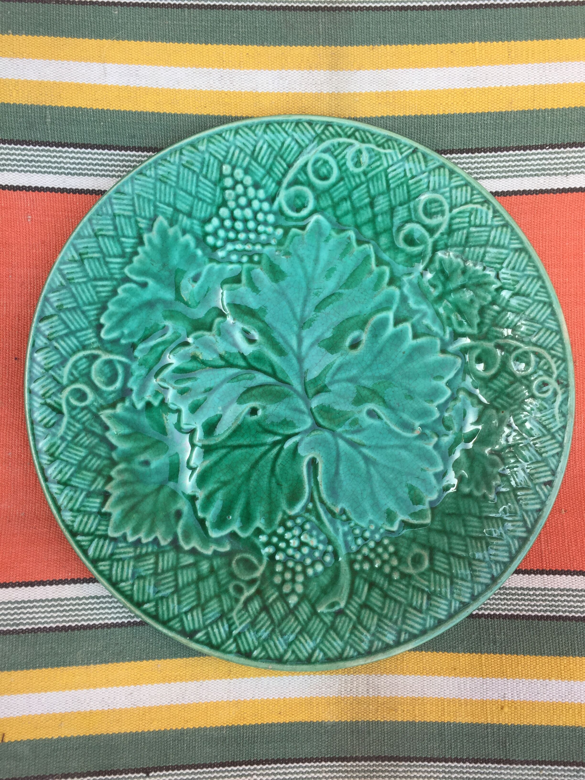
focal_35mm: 29
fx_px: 653
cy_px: 390
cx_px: 292
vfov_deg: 61.7
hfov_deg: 48.2
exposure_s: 1/293
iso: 32
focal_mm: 4.15
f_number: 2.2
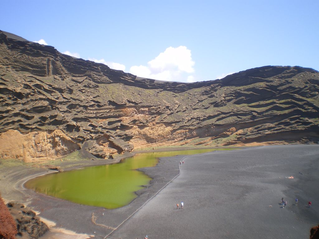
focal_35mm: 36
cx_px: 160
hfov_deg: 51.4
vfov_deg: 39.7
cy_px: 120
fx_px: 332
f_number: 4.6
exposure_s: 1/250
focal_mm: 6.3
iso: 50
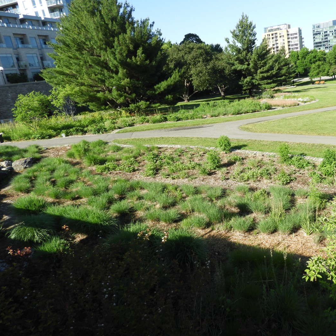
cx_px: 226
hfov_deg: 54.4
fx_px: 318
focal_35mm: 29
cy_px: 164
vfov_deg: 55.6
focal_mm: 4.3
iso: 100
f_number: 3.3
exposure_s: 1/640
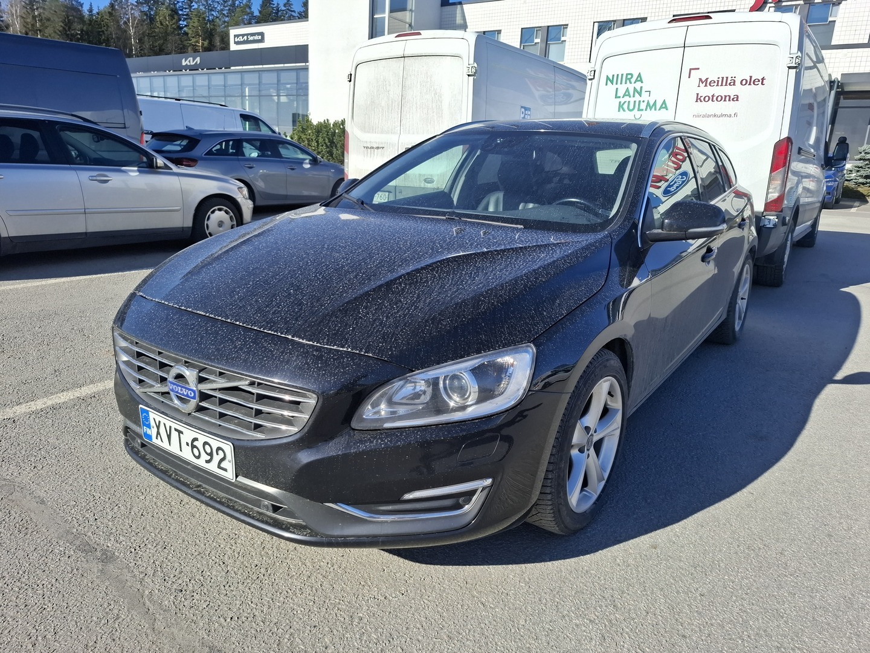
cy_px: 326
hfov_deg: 73.9
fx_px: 578
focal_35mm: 23
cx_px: 435
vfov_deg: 58.9
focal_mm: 5.54
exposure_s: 1/2262
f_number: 1.8
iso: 50
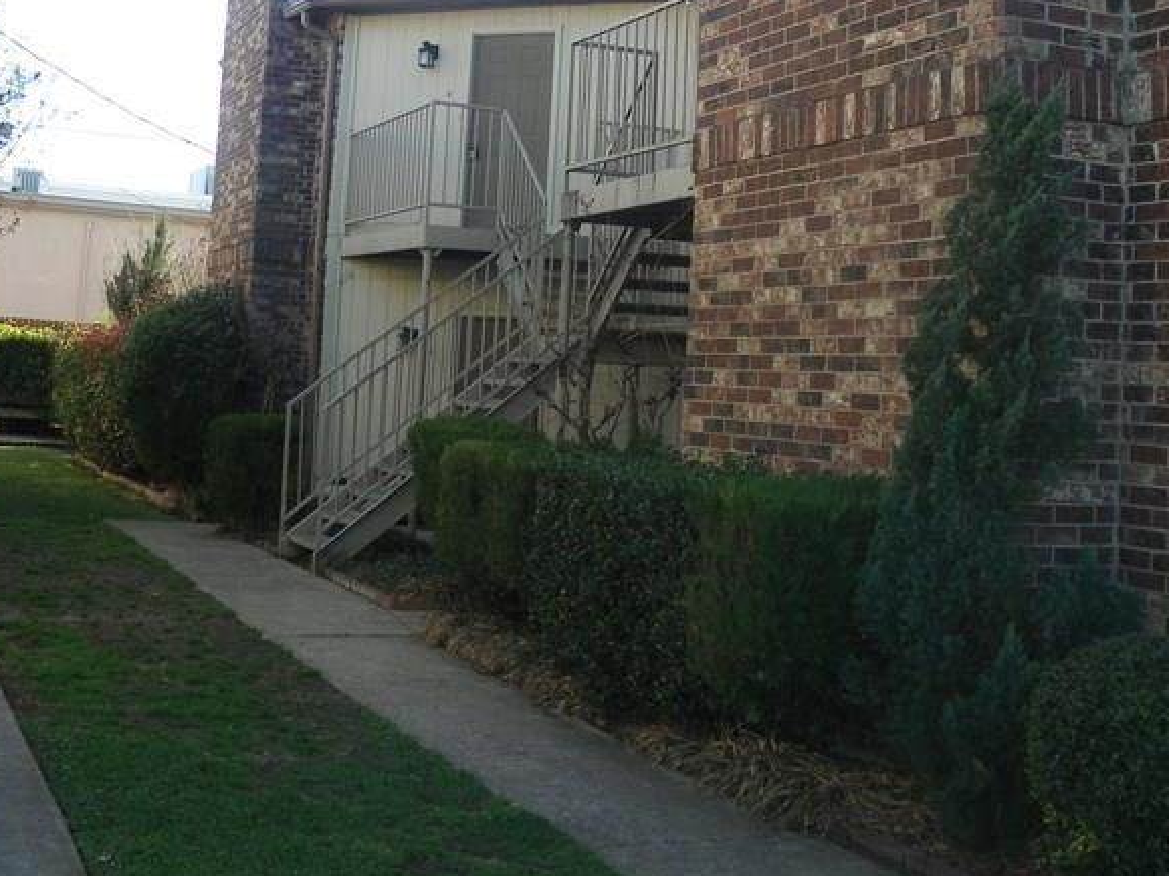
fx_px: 1553
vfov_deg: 30.9
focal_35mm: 46
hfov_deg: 41.1
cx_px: 491
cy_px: 206
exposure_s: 1/160
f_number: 3.5
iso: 64
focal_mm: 4.6
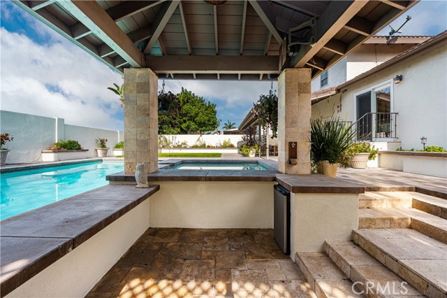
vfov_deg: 75.4
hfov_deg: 98.6
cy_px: 149
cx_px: 224
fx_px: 192
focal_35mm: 16
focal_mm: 15.5
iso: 125
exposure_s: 1/160
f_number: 16
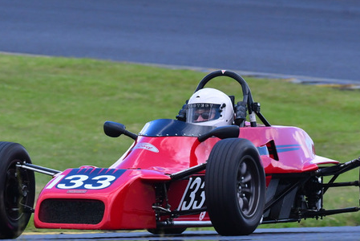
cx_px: 168
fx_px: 10426
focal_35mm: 1042
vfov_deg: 1.3
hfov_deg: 2.0
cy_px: 100
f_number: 11
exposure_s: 1/640
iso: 1000
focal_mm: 390
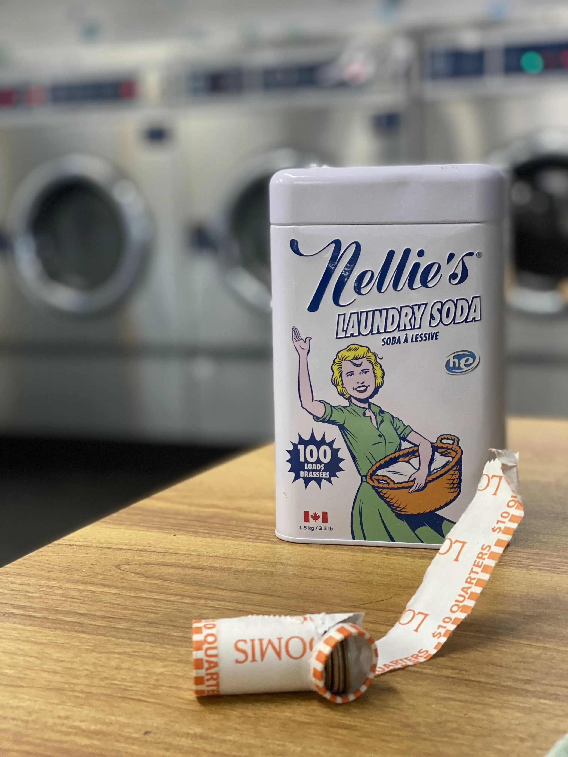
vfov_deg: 36.8
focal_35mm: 52
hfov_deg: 28.0
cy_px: 378
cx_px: 284
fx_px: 1138
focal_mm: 6
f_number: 2
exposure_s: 1/120
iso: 200
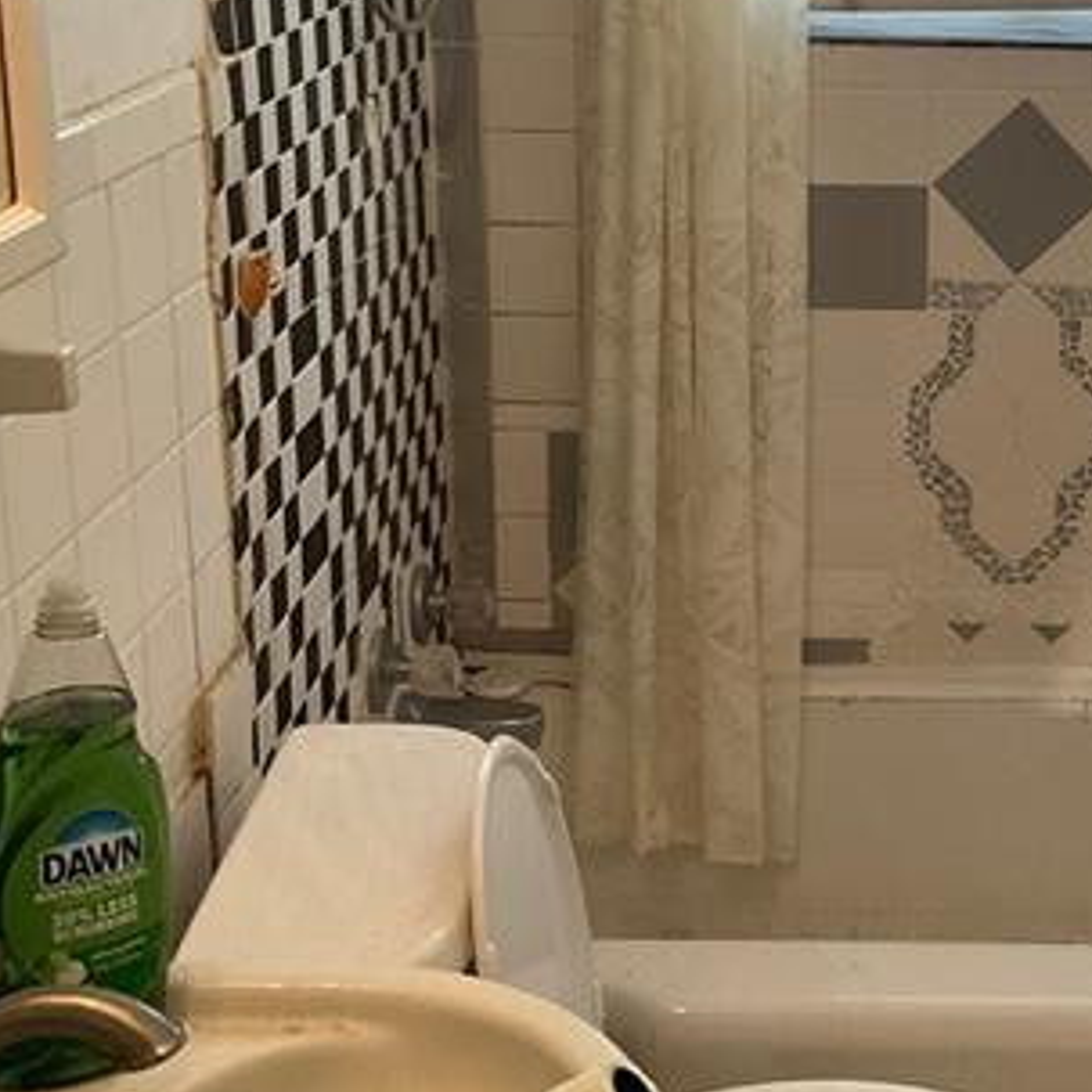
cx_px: 944
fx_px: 2320
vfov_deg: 26.4
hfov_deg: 25.8
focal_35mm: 65
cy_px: 407
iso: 125
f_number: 1.8
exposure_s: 1/60
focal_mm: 3
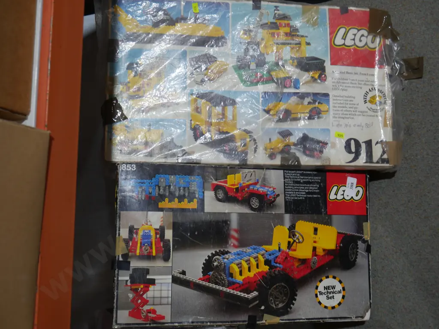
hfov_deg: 44.8
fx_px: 533
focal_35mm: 42
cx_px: 220
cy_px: 164
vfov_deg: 34.4
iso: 200
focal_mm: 21
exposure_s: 1/60
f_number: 4.6
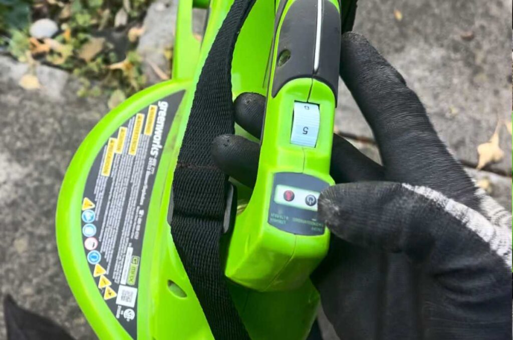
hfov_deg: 42.4
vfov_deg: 28.8
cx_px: 256
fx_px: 661
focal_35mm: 46
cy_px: 170
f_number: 6.3
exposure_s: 1/160
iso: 200
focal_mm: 31
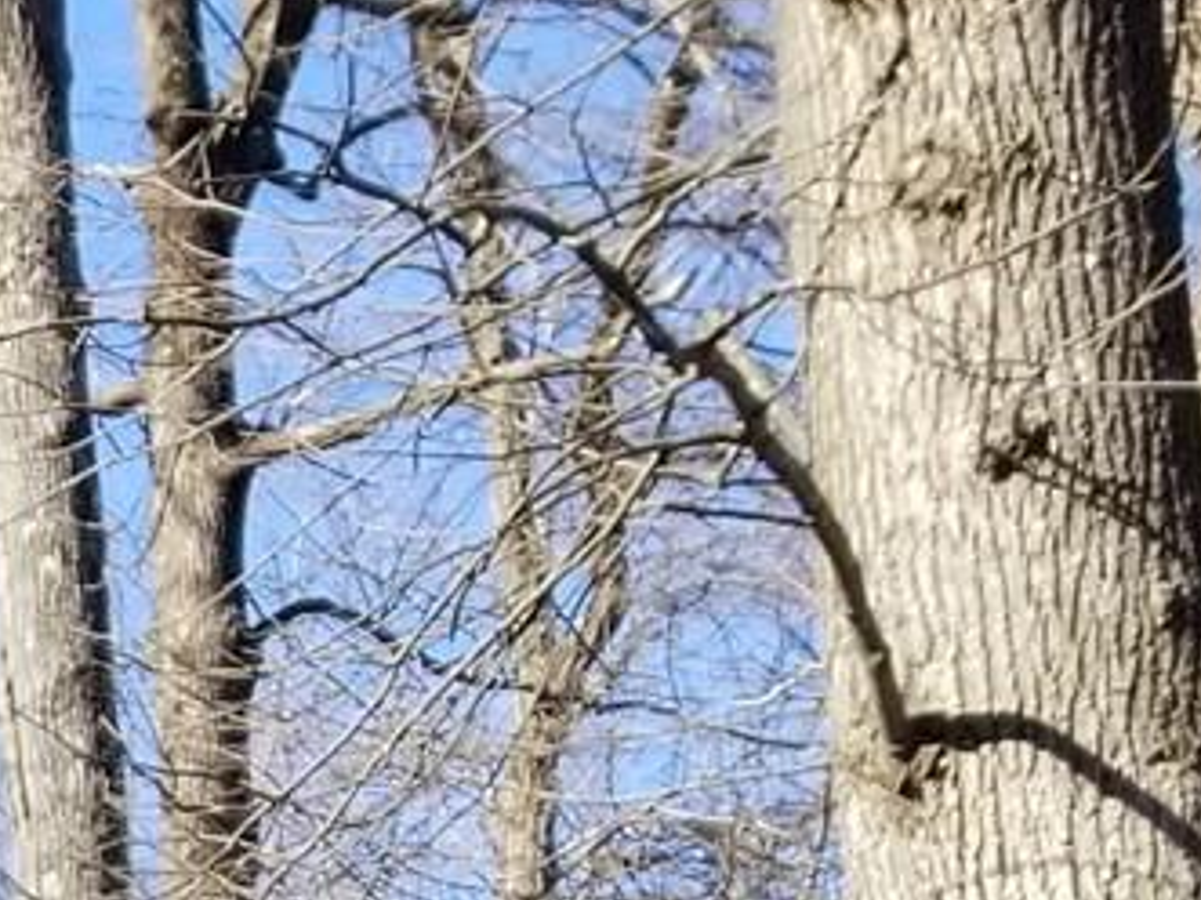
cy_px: 2471
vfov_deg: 8.2
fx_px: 5584
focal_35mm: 161
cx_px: -1992
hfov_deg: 10.1
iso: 50
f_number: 1.7
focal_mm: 4.3
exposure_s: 1/806
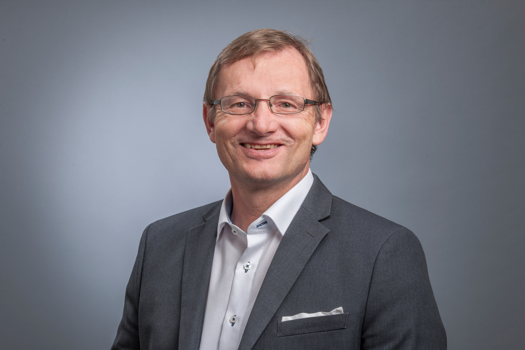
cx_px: 262
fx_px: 1531
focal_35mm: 105
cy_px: 175
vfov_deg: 13.0
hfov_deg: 19.5
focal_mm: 105
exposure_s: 1/100
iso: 100
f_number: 13
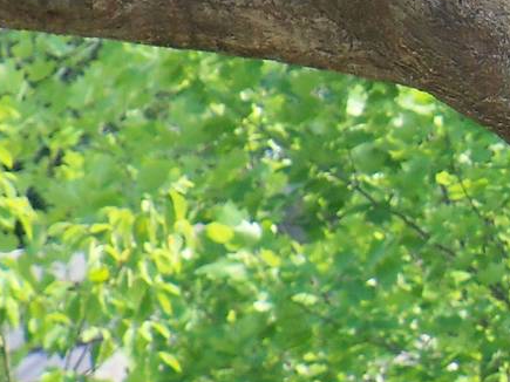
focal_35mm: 762
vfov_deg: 2.0
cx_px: 854
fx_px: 11224
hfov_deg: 2.6
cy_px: 9
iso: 200
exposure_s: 1/640
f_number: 4.4
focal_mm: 36.6
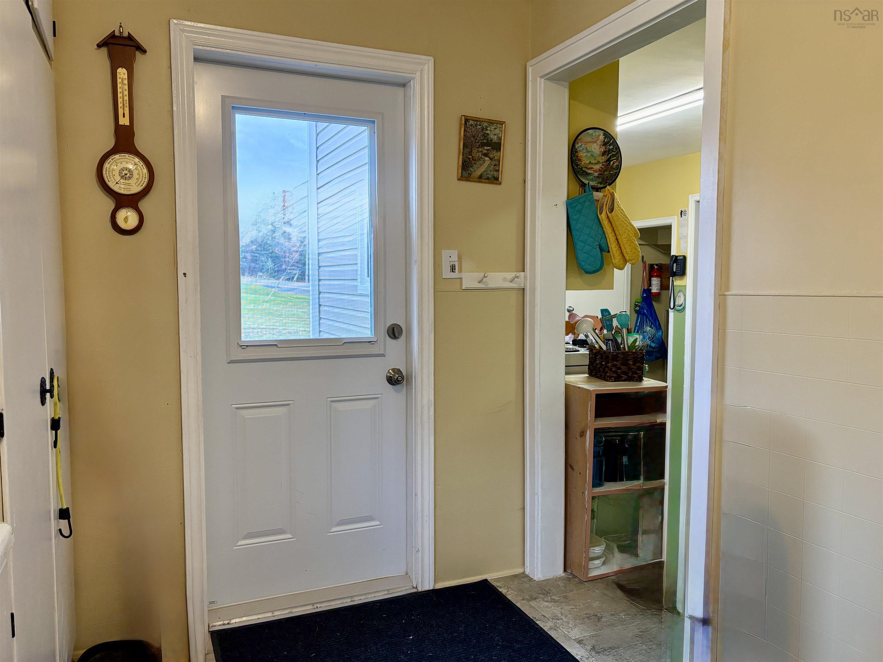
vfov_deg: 53.1
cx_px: 442
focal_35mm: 26
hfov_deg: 67.3
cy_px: 331
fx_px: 663
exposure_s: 1/120
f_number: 1.6
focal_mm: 5.96
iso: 250
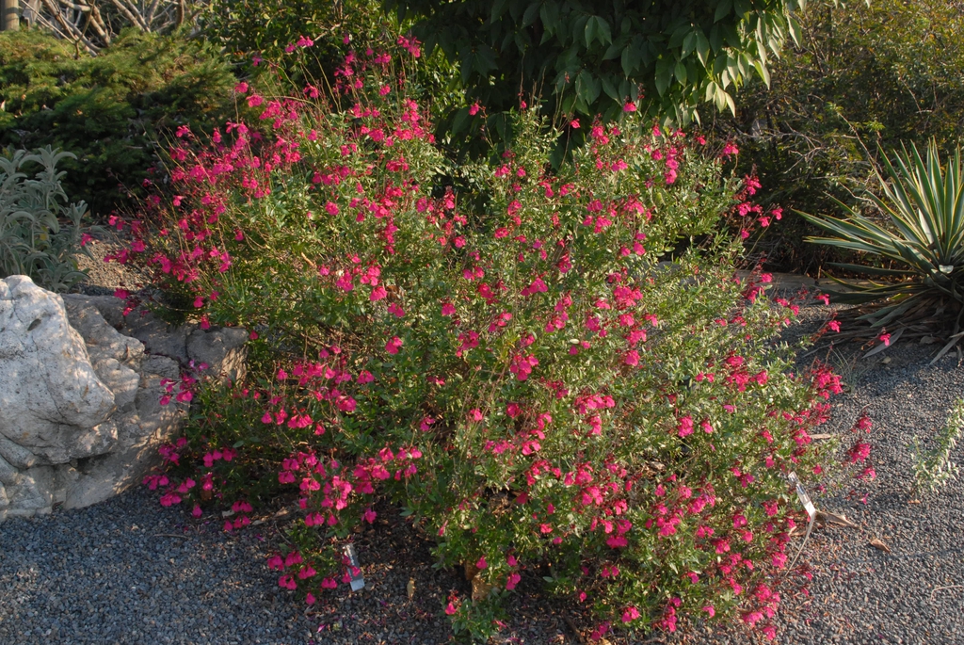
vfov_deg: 32.0
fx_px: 1126
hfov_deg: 46.4
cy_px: 322
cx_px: 482
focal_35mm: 42
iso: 400
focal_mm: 28
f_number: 7.1
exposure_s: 1/200
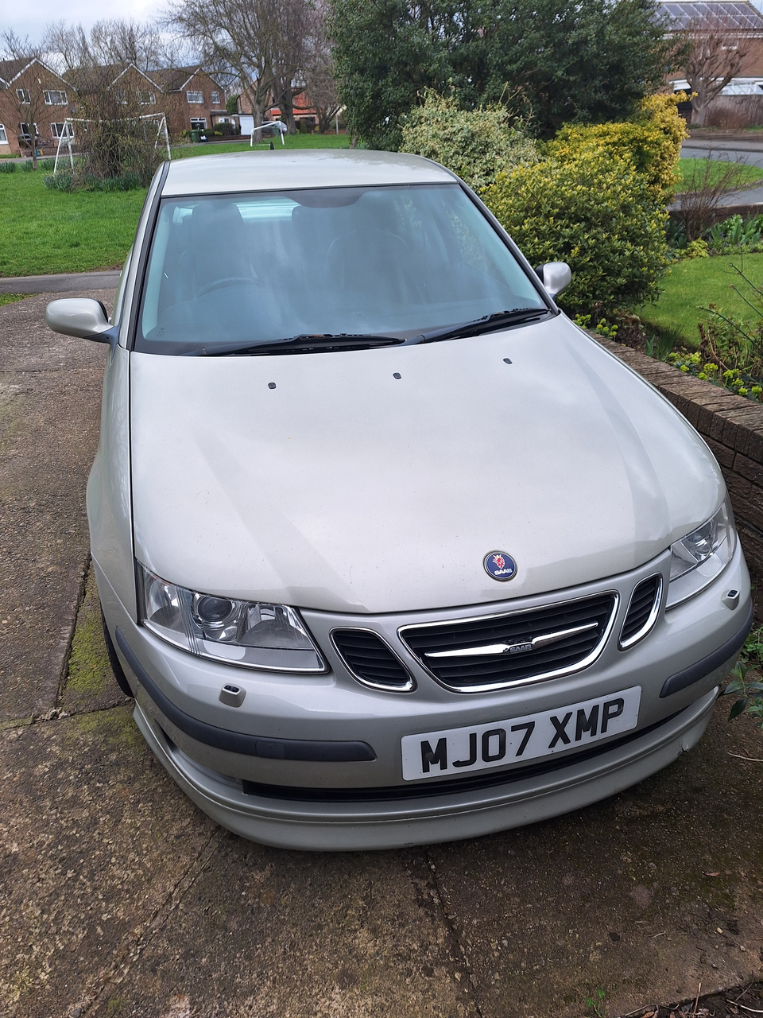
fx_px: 676
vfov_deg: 73.9
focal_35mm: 23
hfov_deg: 58.9
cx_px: 382
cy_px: 509
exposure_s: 1/490
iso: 40
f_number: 1.8
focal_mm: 5.54
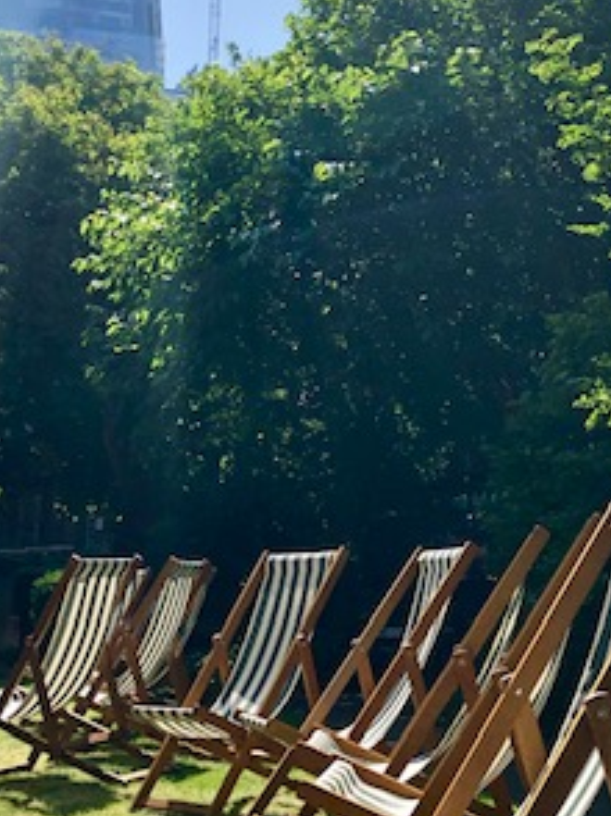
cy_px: 280
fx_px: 1438
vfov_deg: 31.5
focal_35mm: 61
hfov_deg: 23.9
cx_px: 380
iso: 25
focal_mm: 4
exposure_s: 1/2825
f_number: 1.8
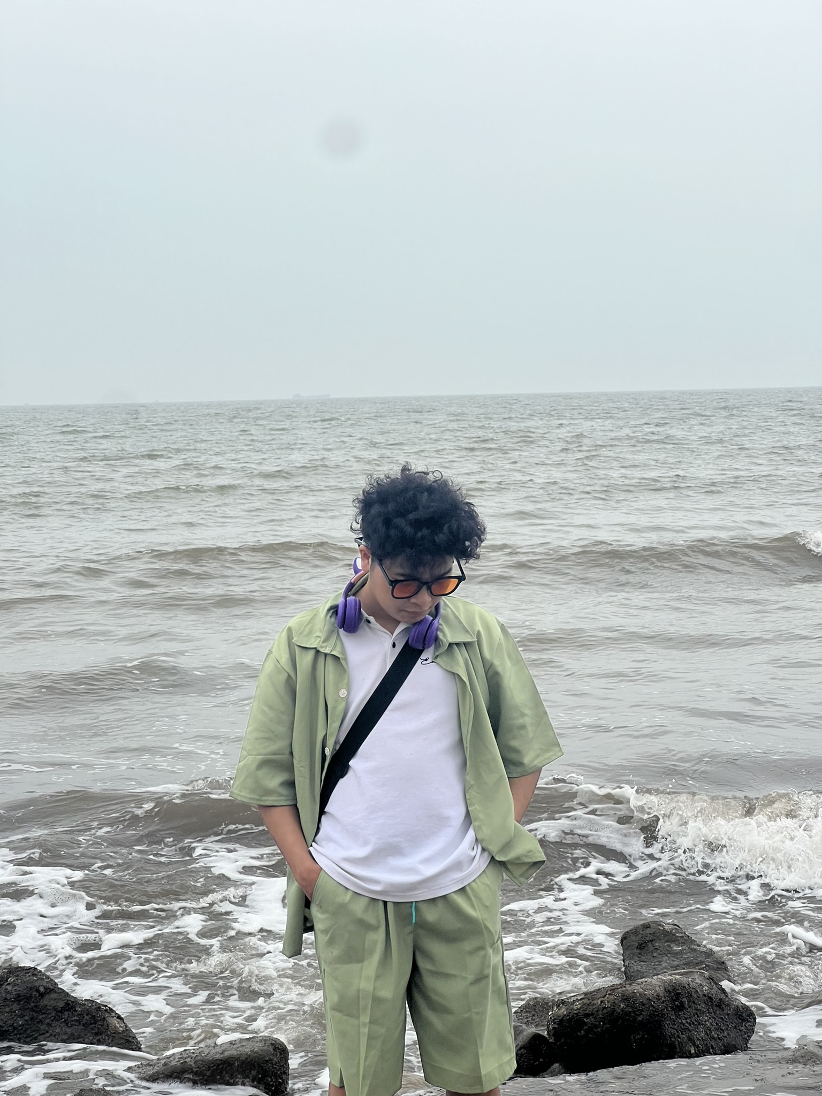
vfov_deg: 25.3
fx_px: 2438
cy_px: 548
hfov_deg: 19.1
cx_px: 411
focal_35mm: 77
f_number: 2.8
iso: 32
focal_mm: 9
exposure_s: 1/275
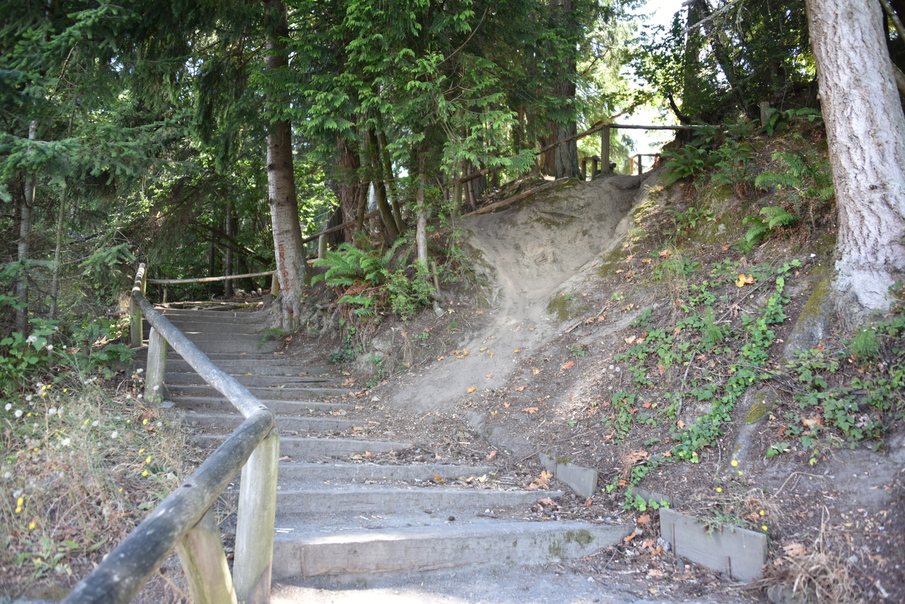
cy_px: 302
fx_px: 704
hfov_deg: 65.5
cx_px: 452
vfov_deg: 46.4
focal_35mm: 28
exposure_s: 1/60
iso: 200
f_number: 3.5
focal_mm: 28
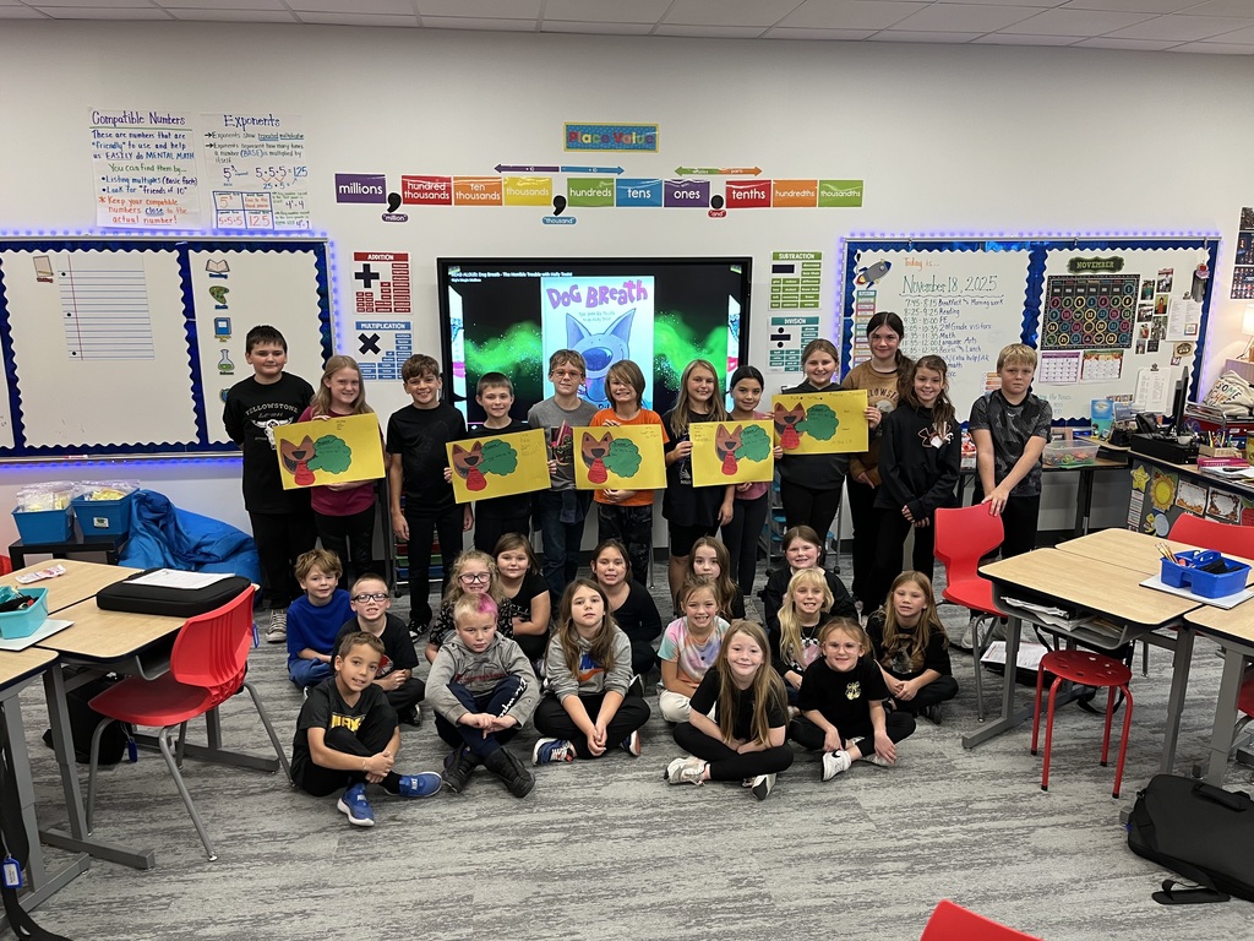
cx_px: 627
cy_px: 470
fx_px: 942
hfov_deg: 67.3
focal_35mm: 26
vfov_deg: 53.1
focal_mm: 5.1
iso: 125
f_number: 1.6
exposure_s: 1/60
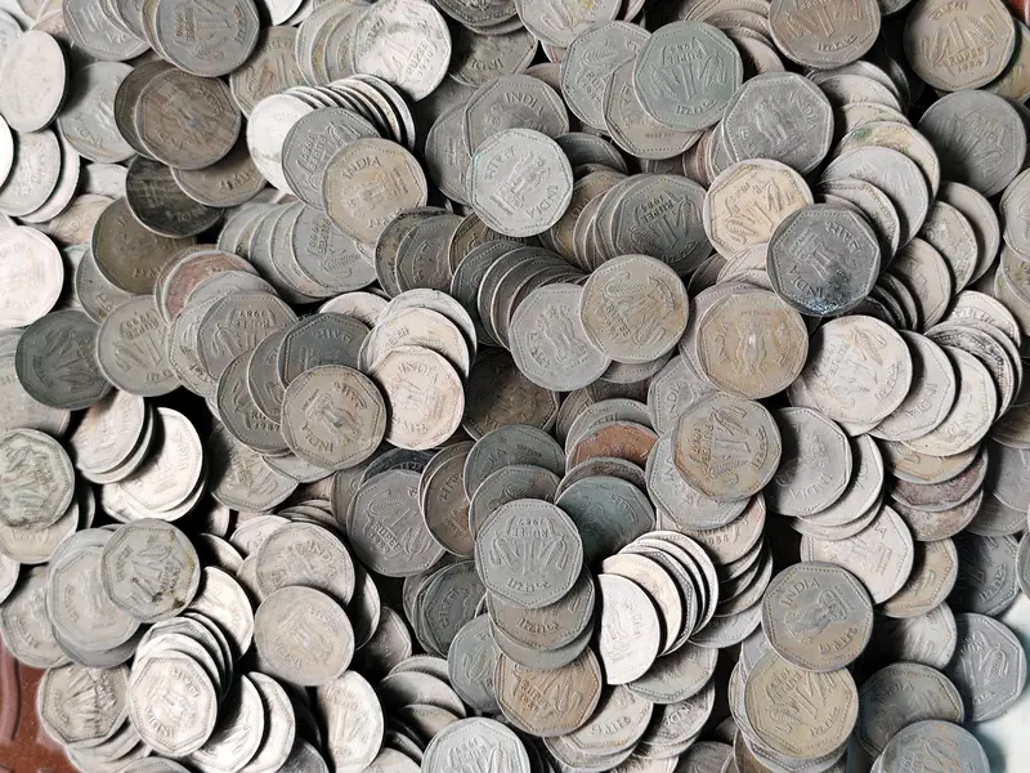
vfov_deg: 31.5
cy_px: 386
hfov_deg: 41.2
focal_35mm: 46
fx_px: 1369
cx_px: 515
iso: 100
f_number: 1.65
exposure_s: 1/50
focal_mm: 6.14
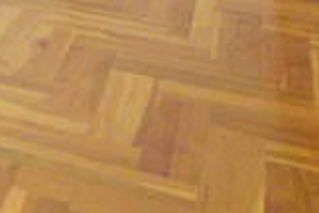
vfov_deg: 10.2
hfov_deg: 13.6
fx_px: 984
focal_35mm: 111
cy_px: -351
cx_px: -435
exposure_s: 1/30
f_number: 10
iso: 2000
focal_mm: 10
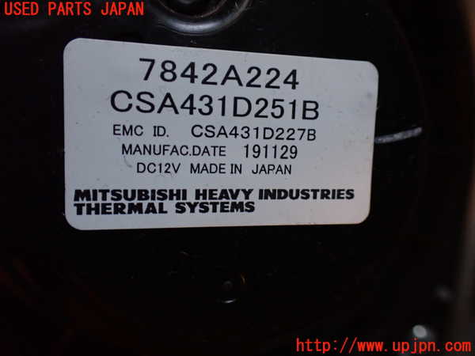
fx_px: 412
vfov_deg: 46.8
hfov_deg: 60.0
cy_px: 178
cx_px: 238
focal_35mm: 30
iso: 800
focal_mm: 5.4
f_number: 2.3
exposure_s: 1/30
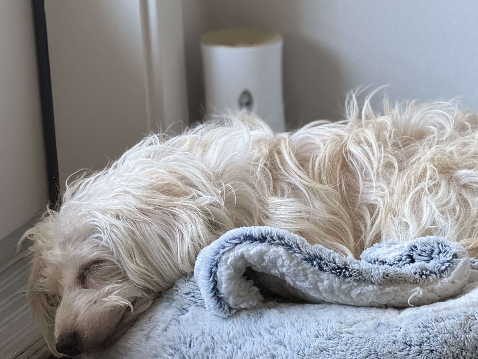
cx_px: 368
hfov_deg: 9.9
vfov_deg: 7.4
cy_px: 232
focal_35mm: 200
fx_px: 2762
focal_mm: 15.66
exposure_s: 1/60
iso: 250
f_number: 2.8
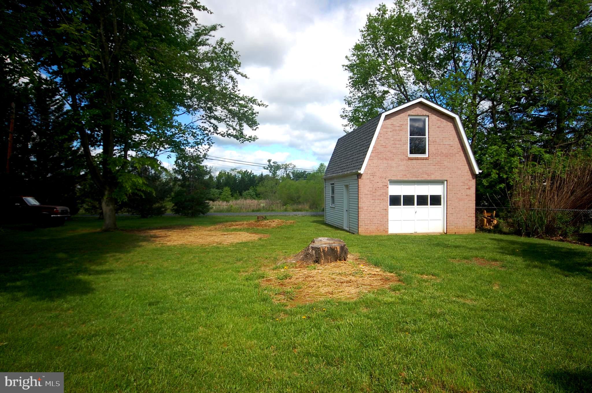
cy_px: 196
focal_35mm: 22
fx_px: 370
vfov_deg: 56.0
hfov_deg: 77.4
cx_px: 296
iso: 200
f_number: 6.3
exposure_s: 1/160
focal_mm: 15
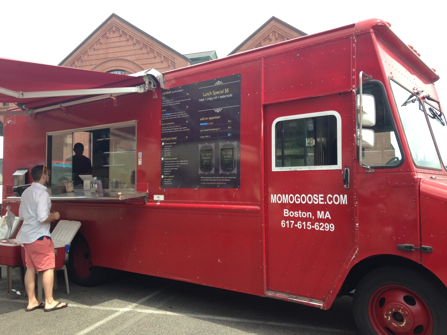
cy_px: 168
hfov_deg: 55.4
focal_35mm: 33
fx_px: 426
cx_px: 224
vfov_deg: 42.9
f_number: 2.4
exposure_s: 1/467
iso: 50
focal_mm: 4.13
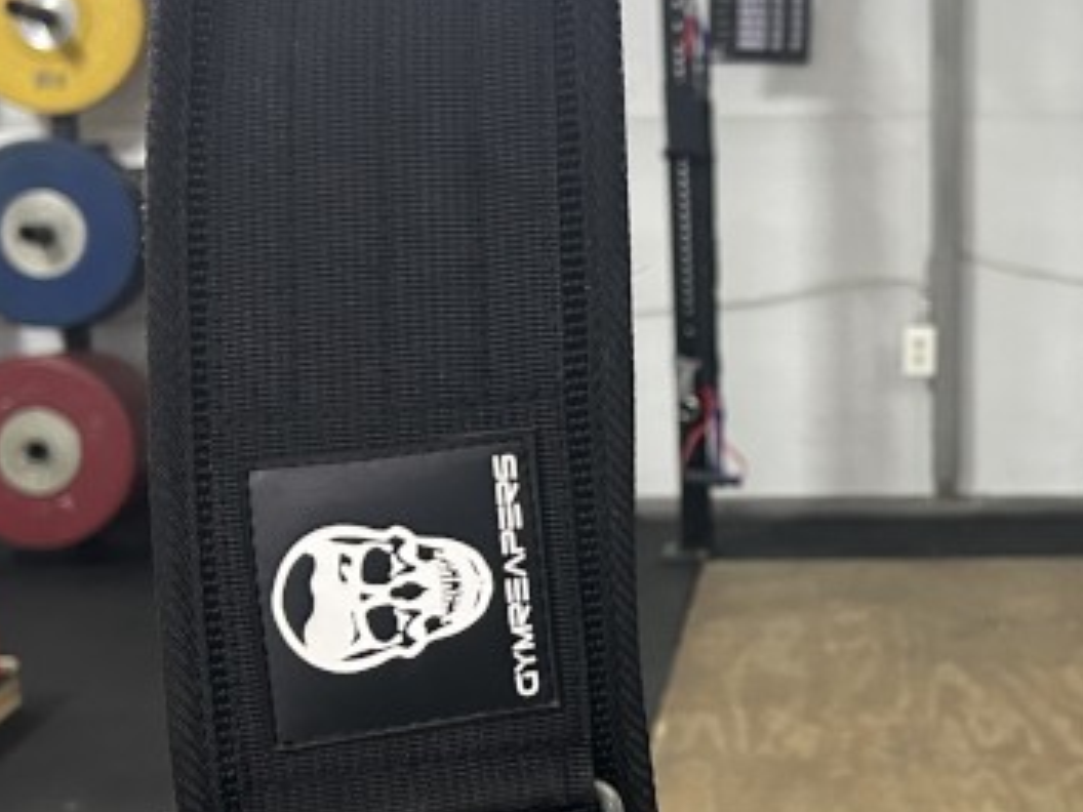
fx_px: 2127
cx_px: 895
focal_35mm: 68
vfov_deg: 21.6
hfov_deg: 27.9
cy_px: 486
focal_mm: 5.7
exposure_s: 1/40
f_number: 1.5
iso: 400
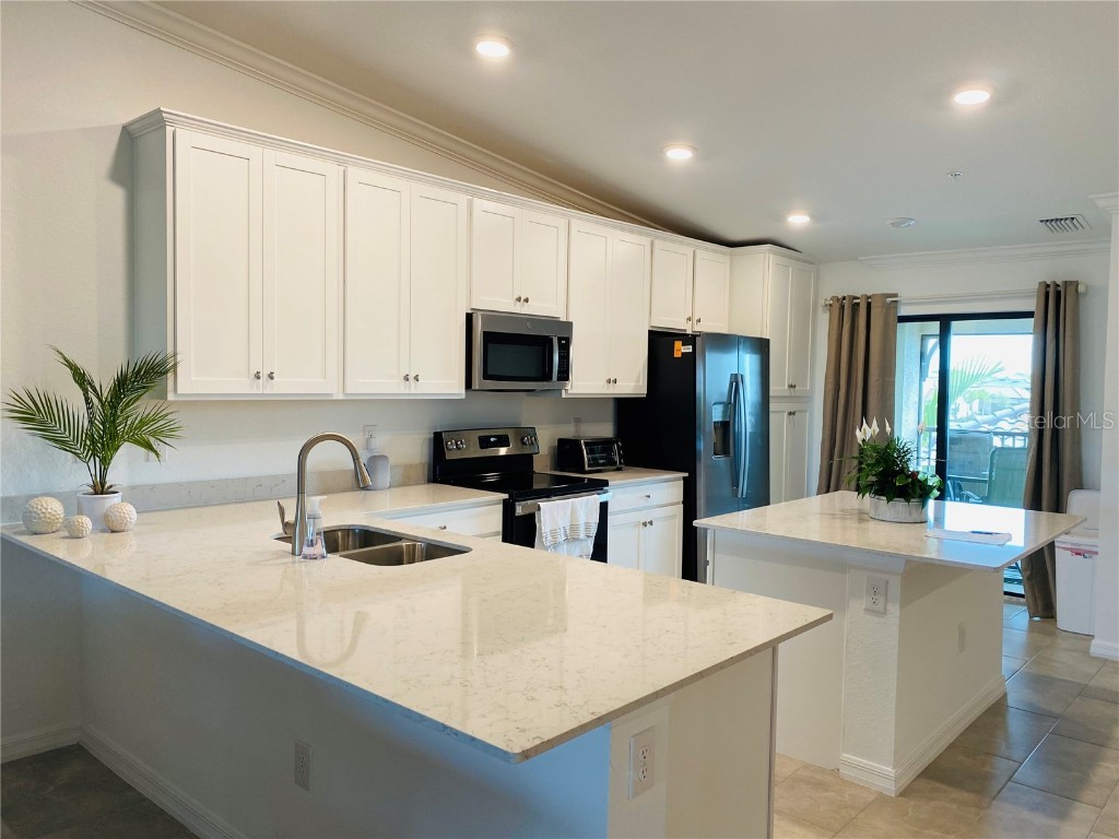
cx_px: 560
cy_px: 420
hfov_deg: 67.3
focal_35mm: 26
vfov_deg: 53.1
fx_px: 840
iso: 80
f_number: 1.8
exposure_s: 1/60
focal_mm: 4.25
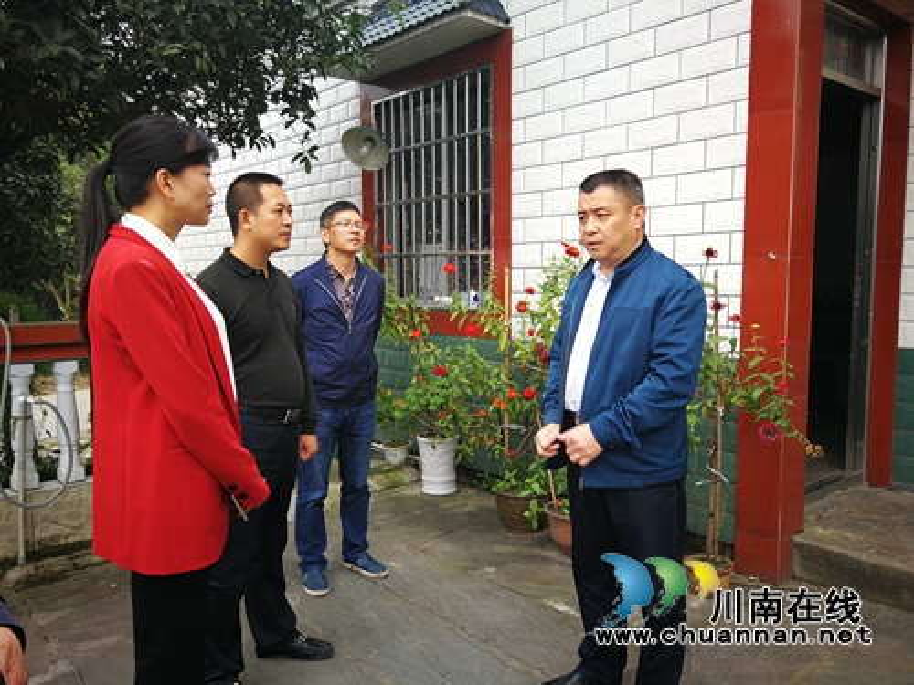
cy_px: 342
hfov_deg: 65.3
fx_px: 713
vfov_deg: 51.4
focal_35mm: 27
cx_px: 457
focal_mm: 3.95
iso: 100
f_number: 2.2
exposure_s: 1/50
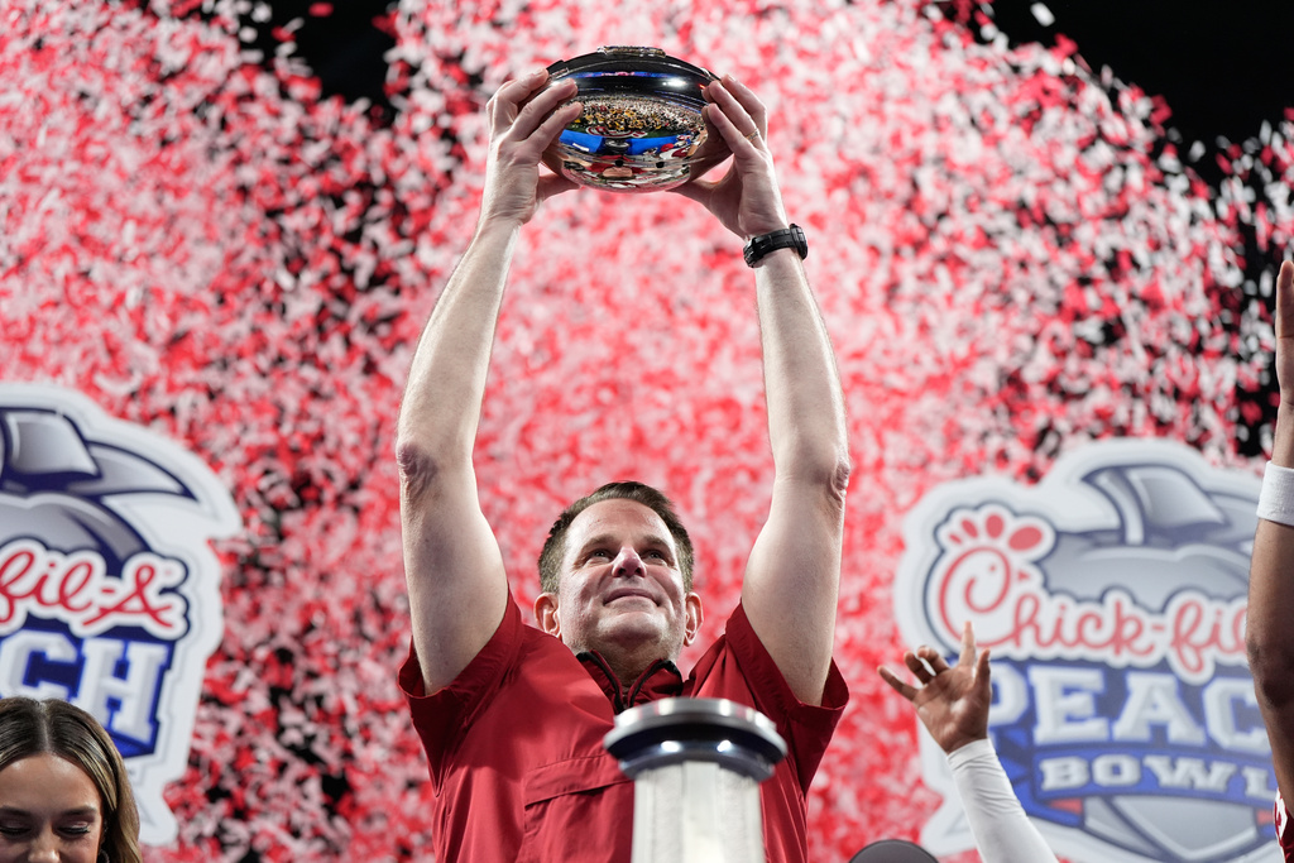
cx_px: 647
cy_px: 432
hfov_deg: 28.8
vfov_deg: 19.5
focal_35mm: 70
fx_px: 2516
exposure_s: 1/2500
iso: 3200
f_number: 2.8
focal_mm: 70
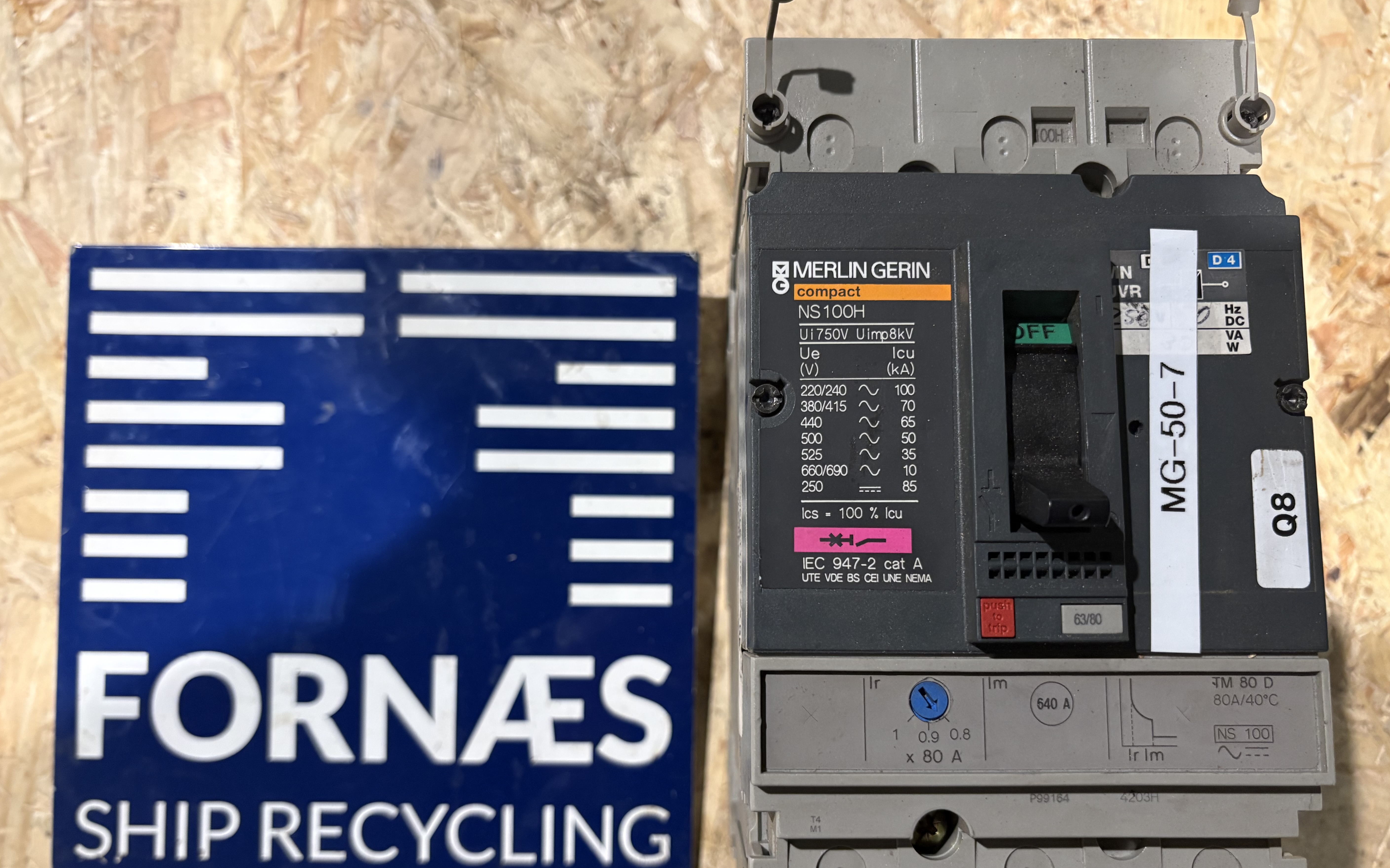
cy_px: 491
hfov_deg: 66.5
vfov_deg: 44.4
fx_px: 1061
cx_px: 706
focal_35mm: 28
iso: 250
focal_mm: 5.96
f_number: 1.6
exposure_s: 1/50
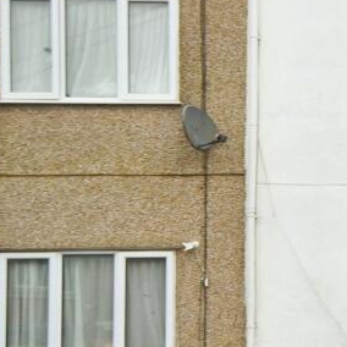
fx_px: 1077
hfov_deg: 16.2
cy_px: 169
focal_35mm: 95
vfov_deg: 18.3
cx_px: 571
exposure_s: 1/400
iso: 500
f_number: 10
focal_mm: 31
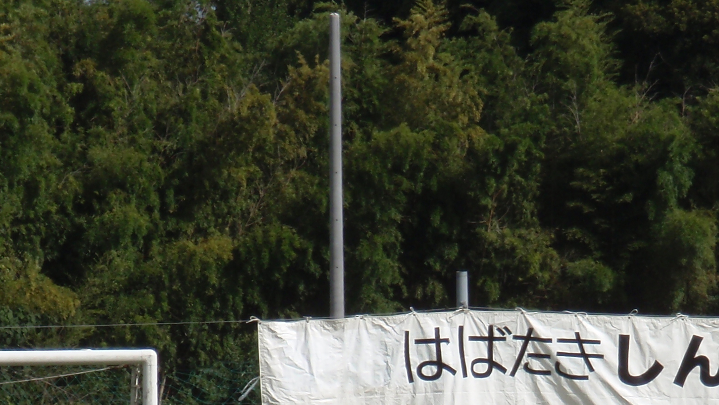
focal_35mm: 486
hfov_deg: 4.4
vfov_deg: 2.5
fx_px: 9266
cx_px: 534
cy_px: 543
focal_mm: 31.58
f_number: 5.7
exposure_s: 1/500
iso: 64
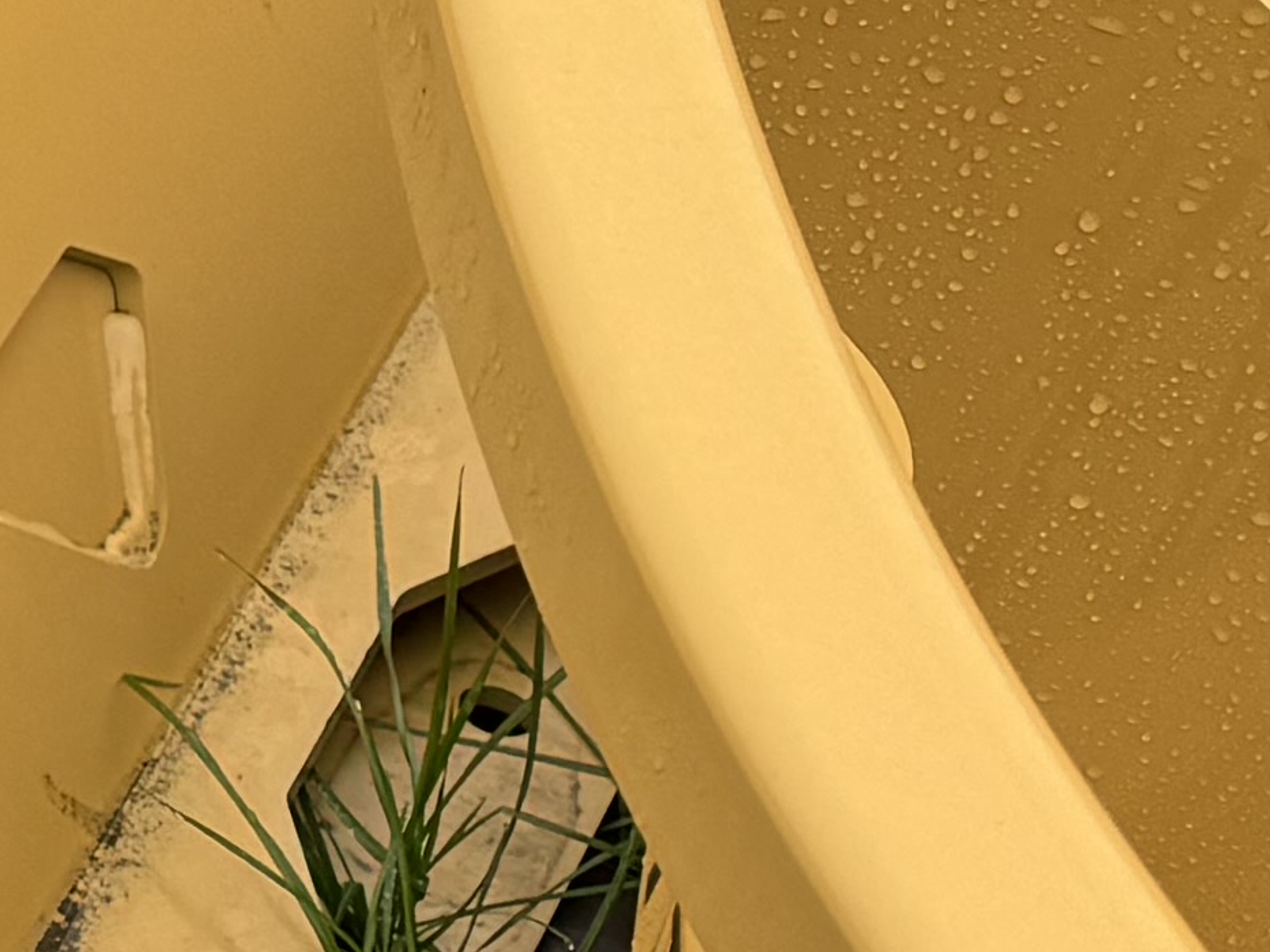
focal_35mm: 147
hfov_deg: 10.1
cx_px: -2475
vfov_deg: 9.9
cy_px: -259
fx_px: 5391
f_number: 1.78
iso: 80
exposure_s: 1/474
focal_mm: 6.76
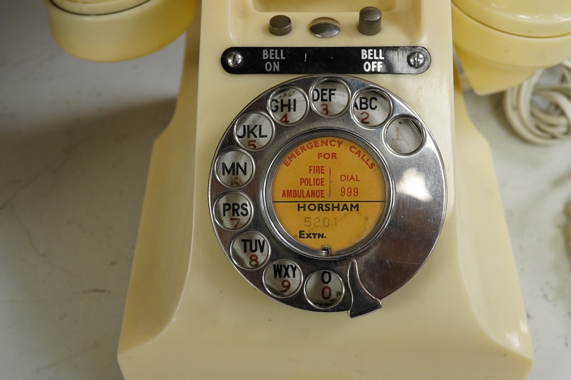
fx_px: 714
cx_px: 286
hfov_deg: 43.6
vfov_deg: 29.9
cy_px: 190
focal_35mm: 45
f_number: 11
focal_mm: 30
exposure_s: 1/200
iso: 3200
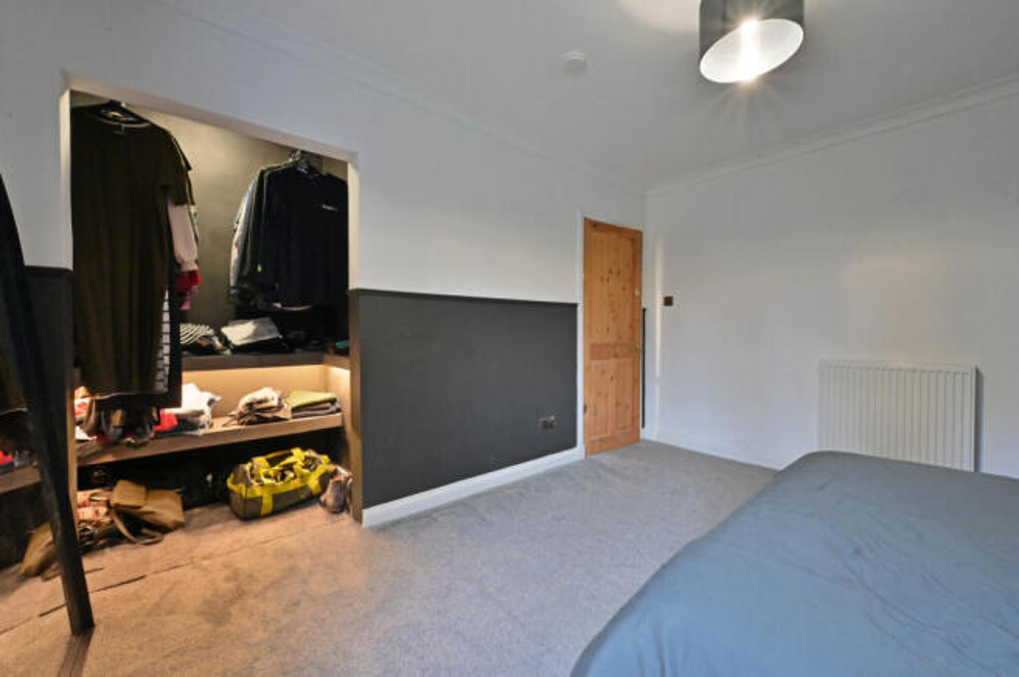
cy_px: 338
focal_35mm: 14
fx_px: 396
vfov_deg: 81.1
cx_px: 510
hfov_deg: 104.3
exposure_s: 1/15
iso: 2500
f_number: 14
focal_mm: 14
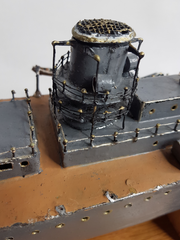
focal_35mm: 27
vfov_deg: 65.3
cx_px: 87
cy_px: 121
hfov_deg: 51.3
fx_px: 187
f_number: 1.7
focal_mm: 4.2
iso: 80
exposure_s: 1/100
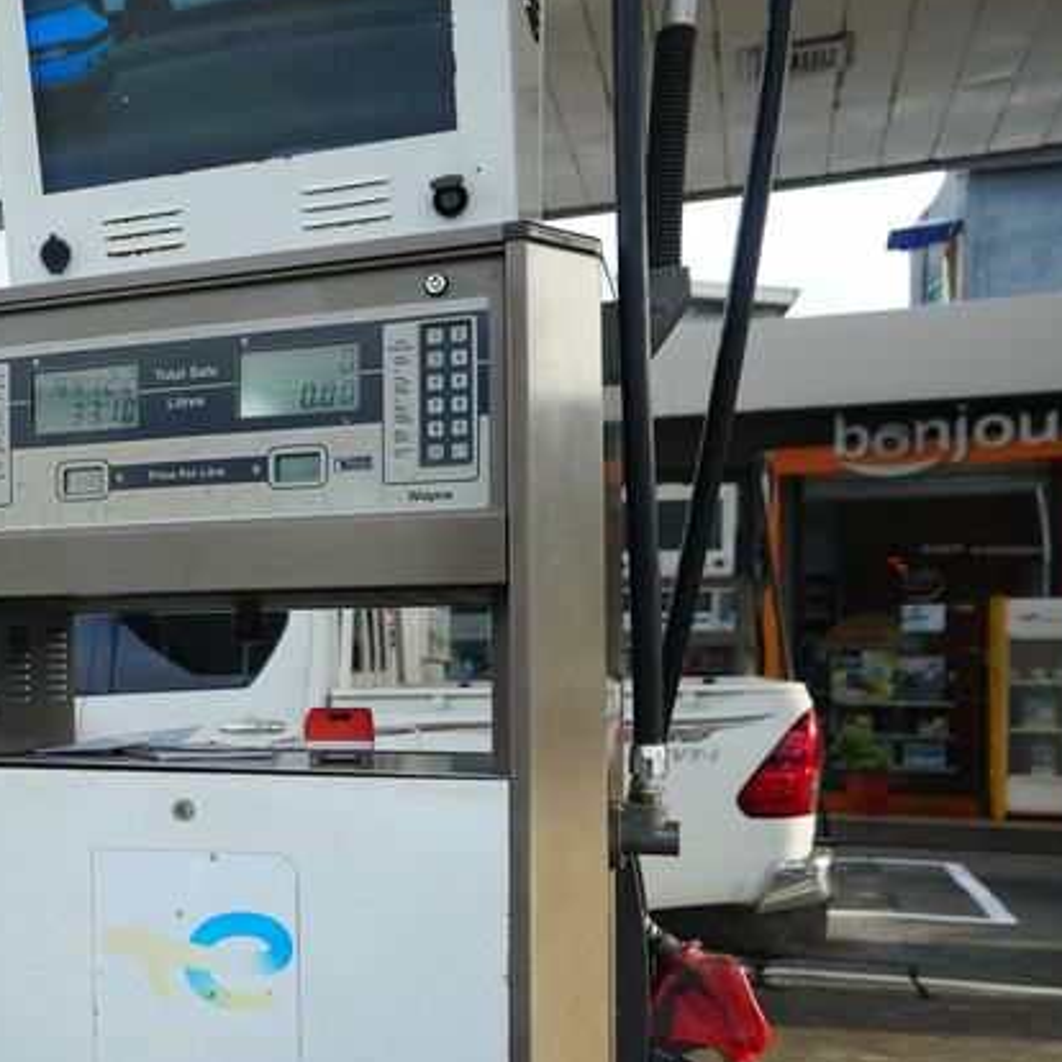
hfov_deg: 35.3
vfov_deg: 39.7
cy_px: 681
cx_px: -56
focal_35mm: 42
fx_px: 1458
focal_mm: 20
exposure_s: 1/1250
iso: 800
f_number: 3.5
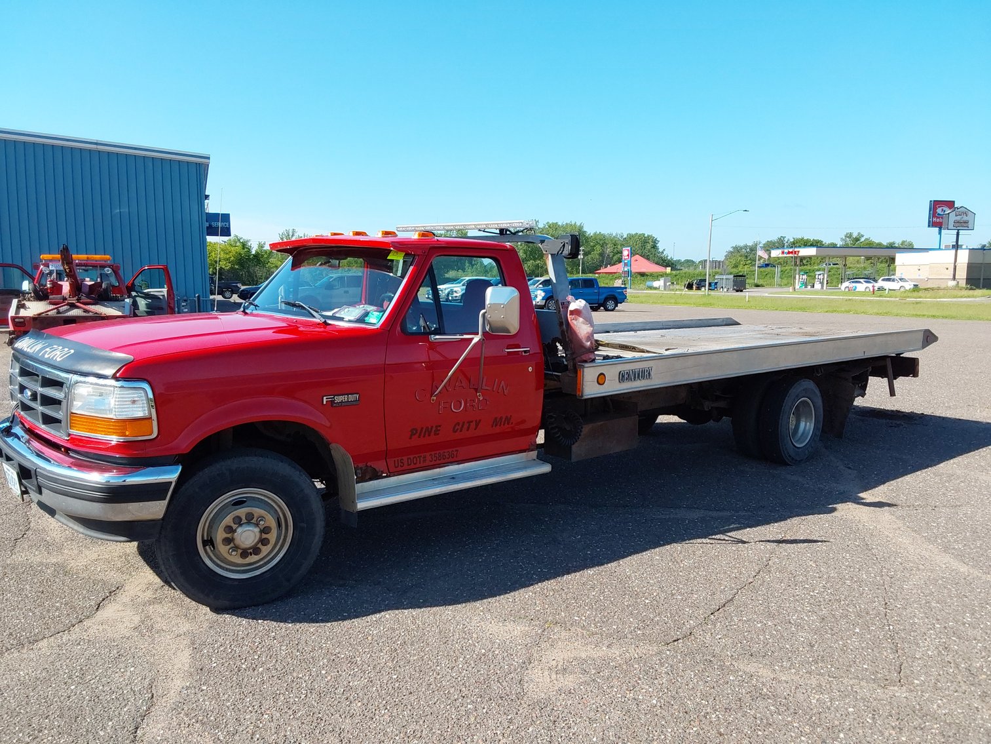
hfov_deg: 63.4
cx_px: 496
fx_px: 802
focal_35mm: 28
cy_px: 372
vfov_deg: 49.8
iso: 50
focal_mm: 2.91
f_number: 1.9
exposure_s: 1/1072
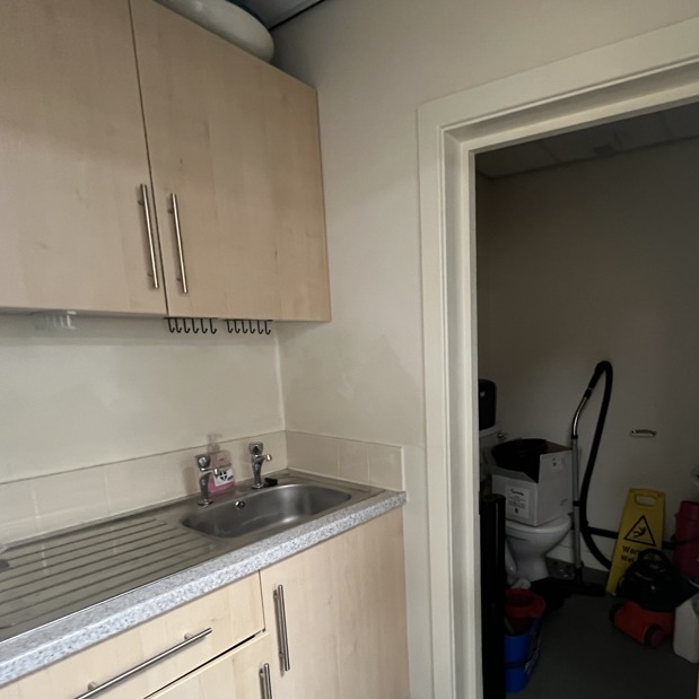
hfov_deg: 73.4
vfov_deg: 76.8
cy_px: 419
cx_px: 505
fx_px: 434
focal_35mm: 19
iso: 800
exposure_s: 1/50
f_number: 1.8
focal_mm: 1.57
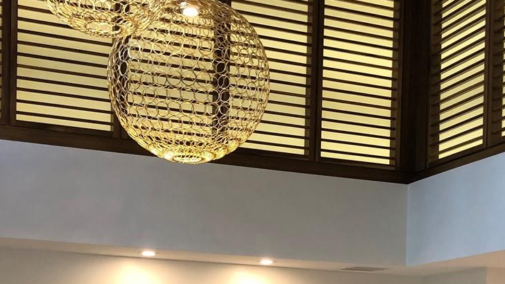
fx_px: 897
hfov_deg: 31.4
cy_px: 385
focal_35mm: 67
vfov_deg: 16.8
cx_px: 276
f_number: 1.8
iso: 40
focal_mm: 4
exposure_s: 1/30
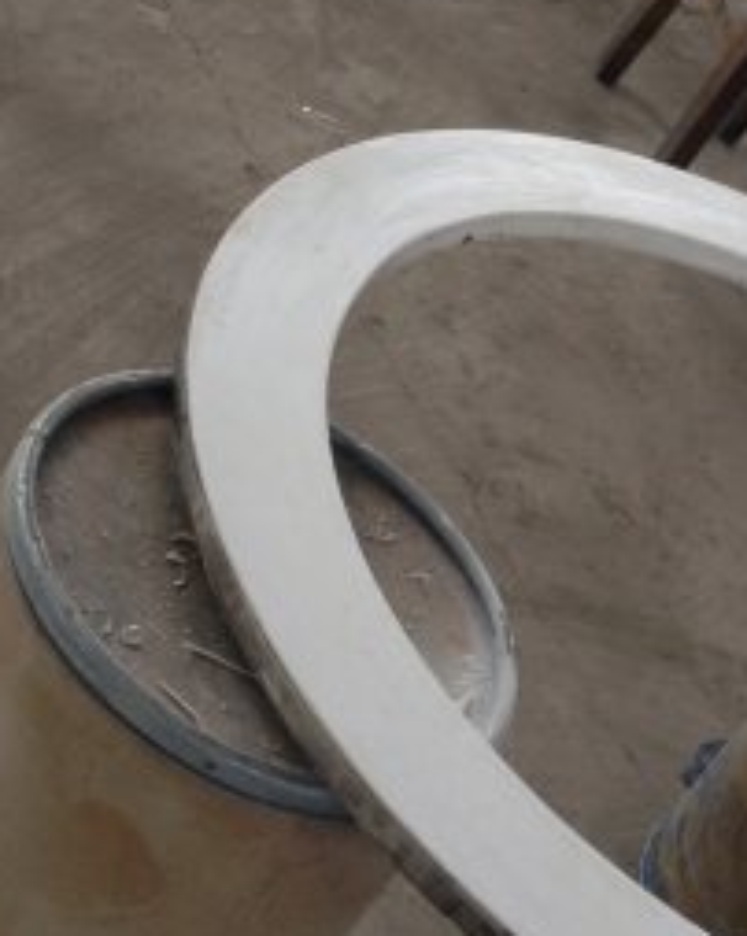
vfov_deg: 17.5
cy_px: 107
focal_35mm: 108
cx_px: 581
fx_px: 2988
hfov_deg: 14.2
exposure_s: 1/60
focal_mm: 4.28
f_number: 2.4
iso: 50
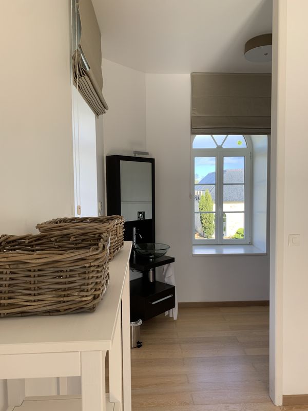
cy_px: 206
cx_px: 154
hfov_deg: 53.1
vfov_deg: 67.3
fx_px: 308
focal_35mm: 26
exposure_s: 1/195
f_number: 1.8
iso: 25
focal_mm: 4.25
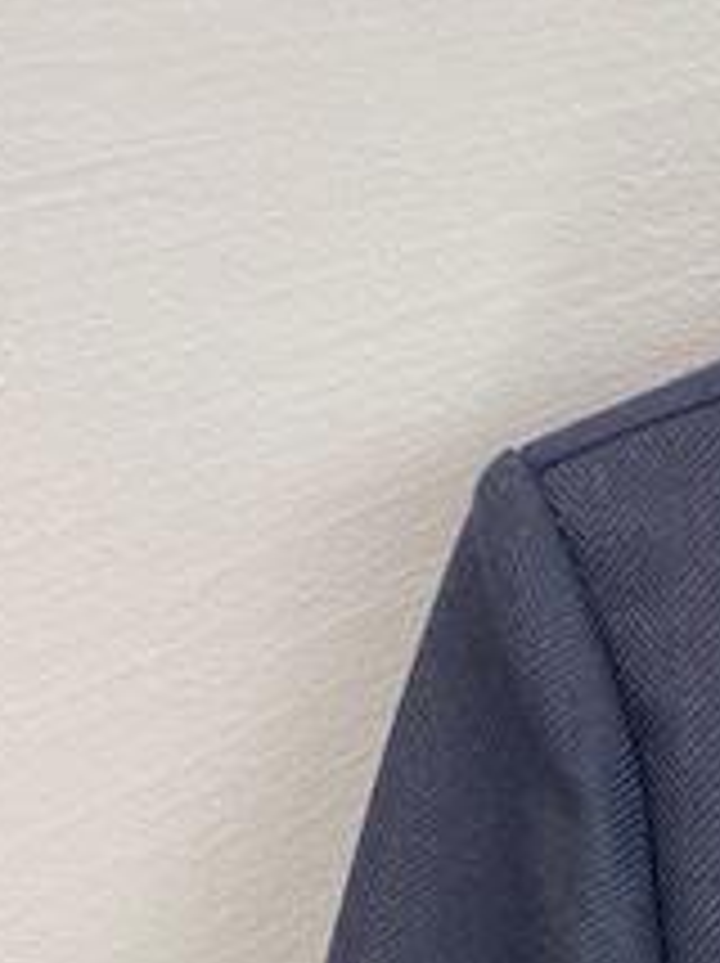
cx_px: 1404
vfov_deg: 15.1
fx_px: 3307
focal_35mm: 119
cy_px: 1514
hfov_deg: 11.3
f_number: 1.8
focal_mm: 4.25
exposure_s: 1/100
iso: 100
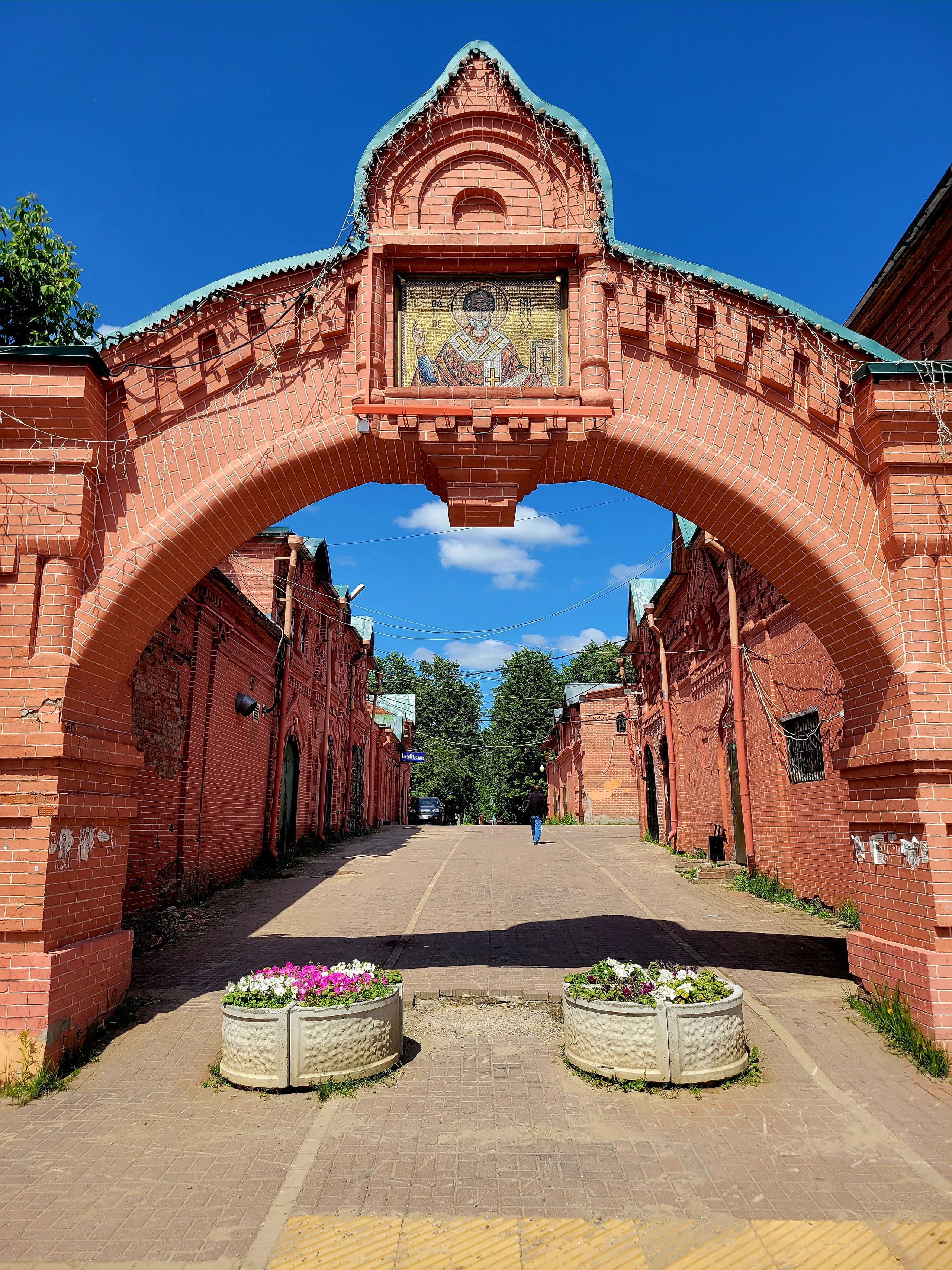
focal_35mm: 26
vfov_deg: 67.3
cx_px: 476
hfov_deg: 53.1
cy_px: 635
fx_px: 953
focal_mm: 5.4
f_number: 1.8
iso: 40
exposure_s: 1/3333
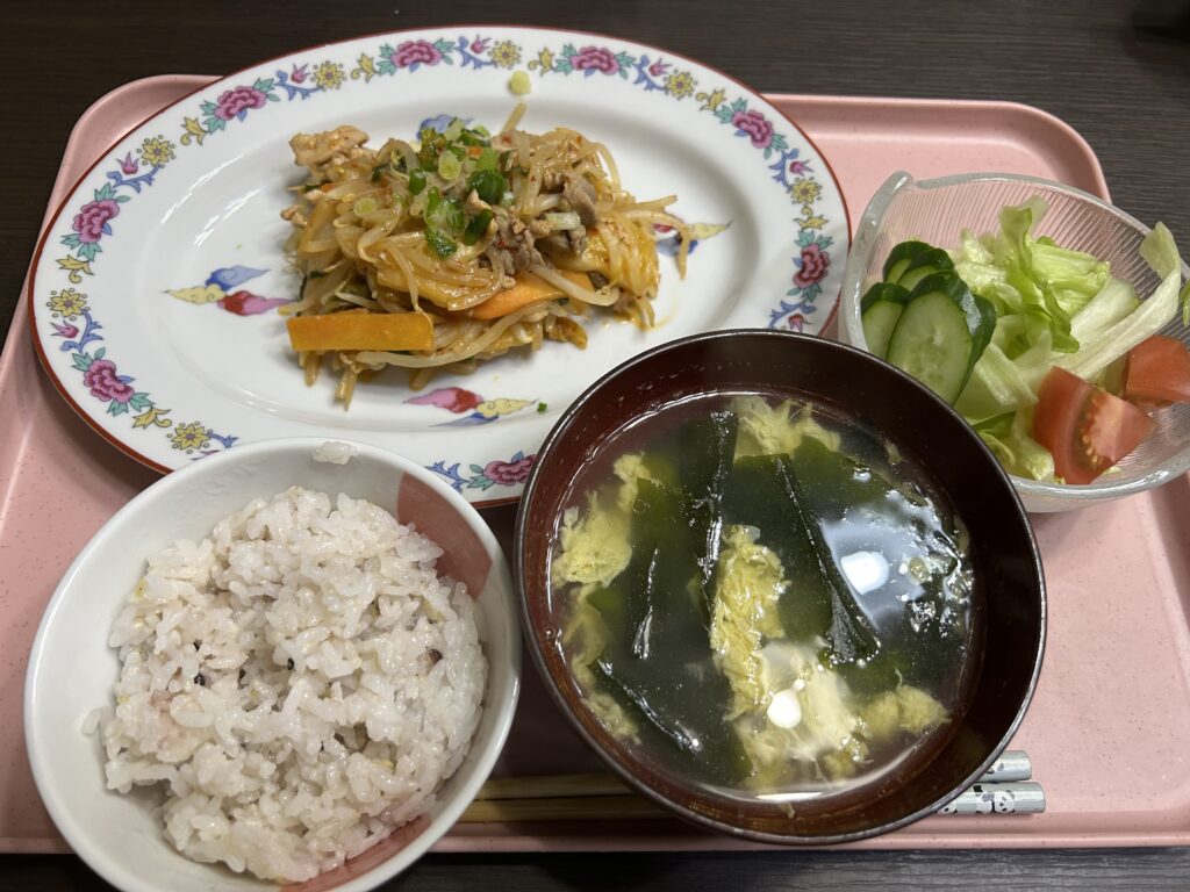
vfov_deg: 53.1
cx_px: 595
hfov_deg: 67.3
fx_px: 894
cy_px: 446
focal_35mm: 26
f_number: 1.5
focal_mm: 5.7
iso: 125
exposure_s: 1/120
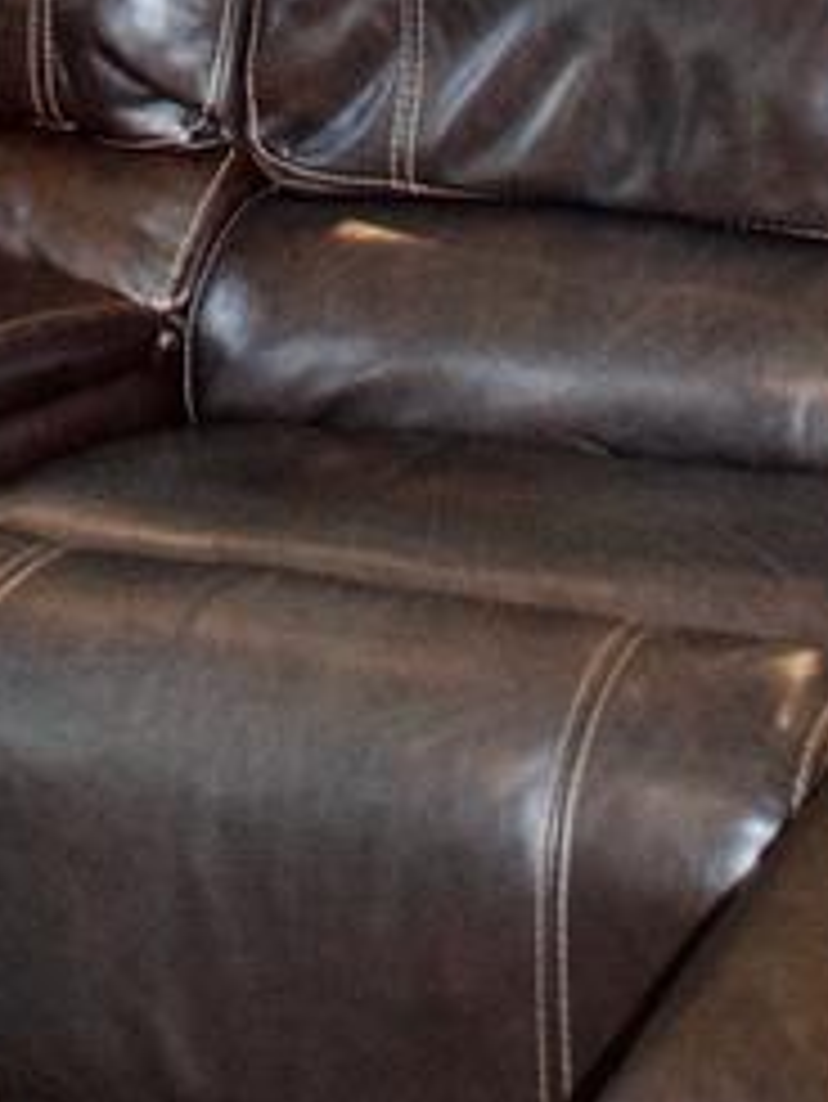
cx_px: 488
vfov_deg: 14.0
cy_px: -1214
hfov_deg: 13.0
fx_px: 3633
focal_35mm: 114
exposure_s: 1/60
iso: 1600
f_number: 5.6
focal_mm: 18
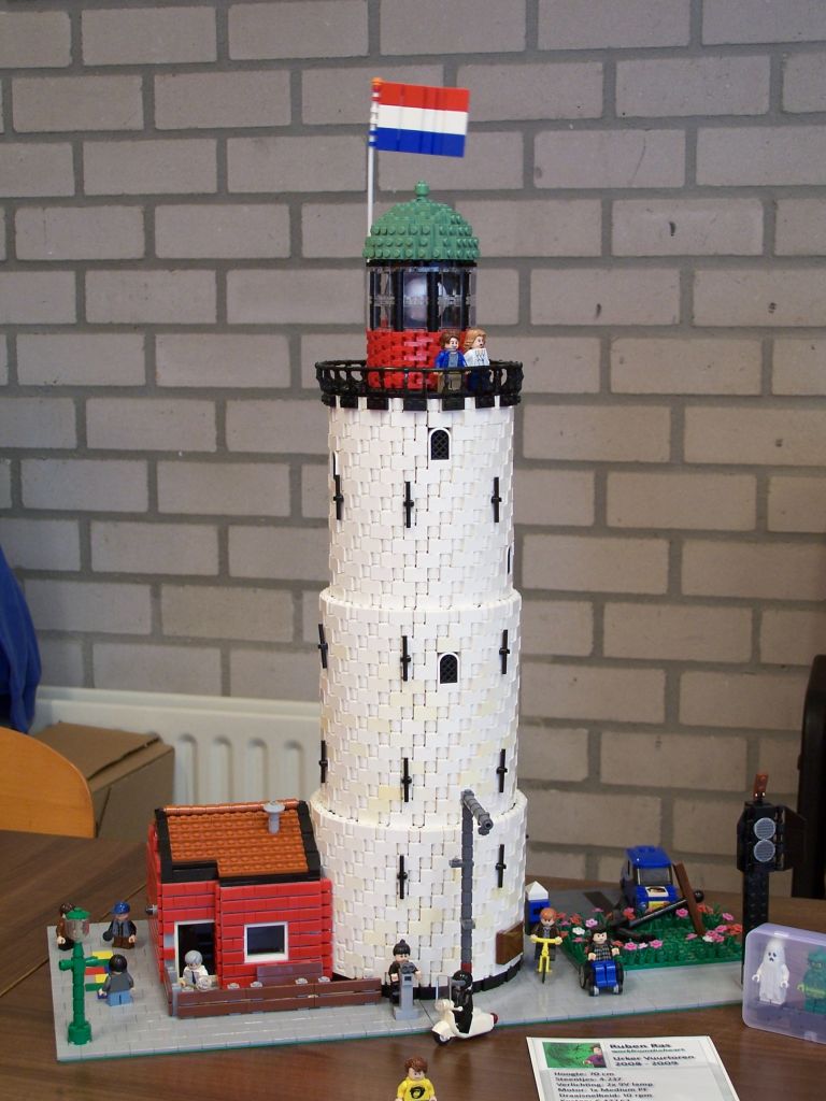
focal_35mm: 59
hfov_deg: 24.8
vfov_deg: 32.7
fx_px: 1877
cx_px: 413
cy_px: 550
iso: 80
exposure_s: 1/10
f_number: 3.1
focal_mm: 9.8
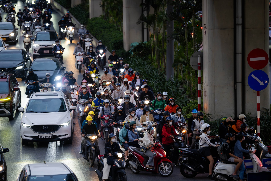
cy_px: 90
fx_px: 1505
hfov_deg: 10.3
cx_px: 136
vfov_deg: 6.9
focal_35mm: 200
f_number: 2.8
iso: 1250
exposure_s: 1/250
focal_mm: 200
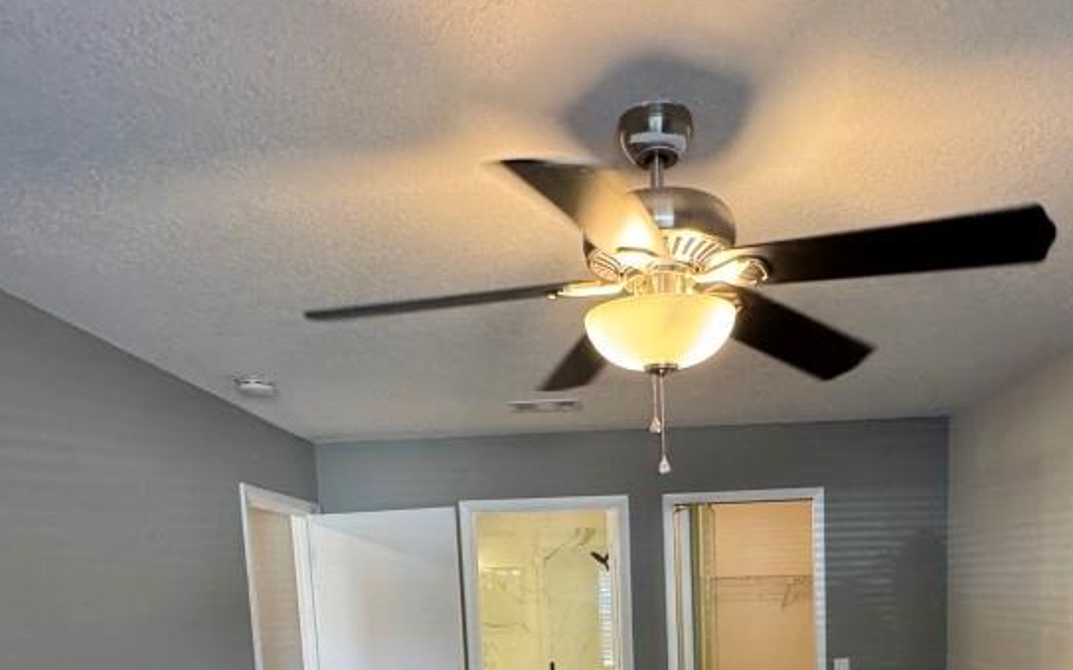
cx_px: 611
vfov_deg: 38.8
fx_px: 819
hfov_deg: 66.2
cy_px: 686
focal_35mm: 28
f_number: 2.2
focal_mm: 2.22
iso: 250
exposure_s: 1/60
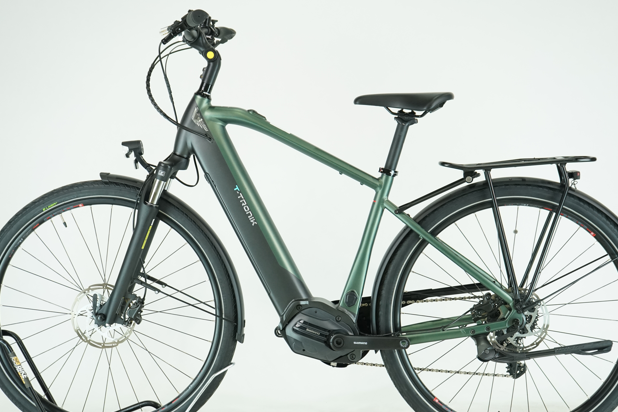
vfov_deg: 21.2
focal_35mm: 64
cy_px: 235
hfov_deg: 31.4
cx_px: 313
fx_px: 1099
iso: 1600
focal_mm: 55
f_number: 5.6
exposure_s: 1/200
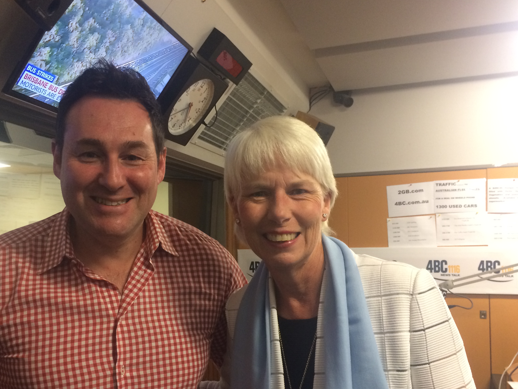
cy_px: 236
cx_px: 214
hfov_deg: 51.1
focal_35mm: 36
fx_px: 539
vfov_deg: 39.5
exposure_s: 1/33
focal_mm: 4.15
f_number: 2.2
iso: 250
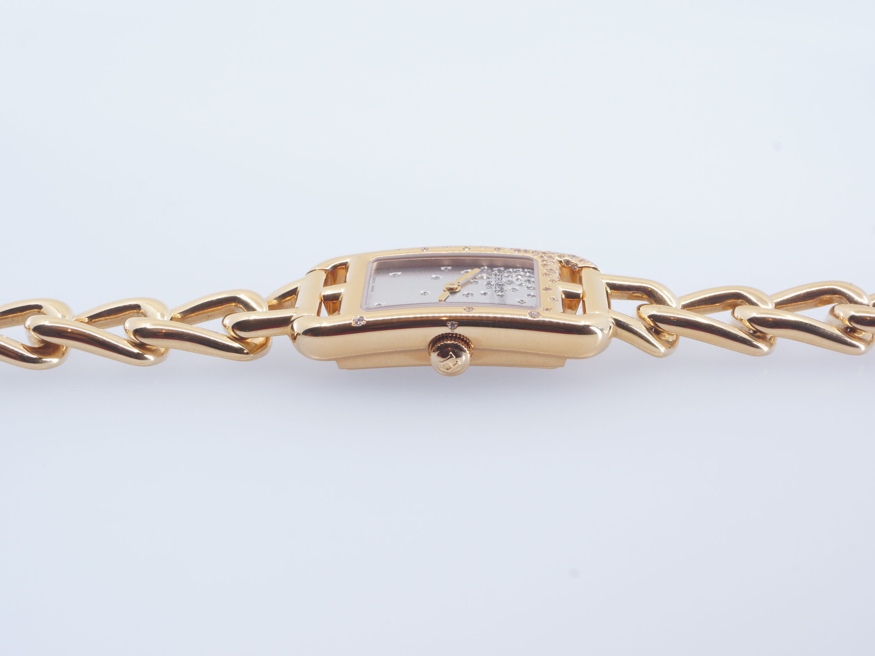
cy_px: 330
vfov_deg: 25.4
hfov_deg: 33.5
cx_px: 443
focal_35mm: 58
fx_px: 1455
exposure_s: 1/5
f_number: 16
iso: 200
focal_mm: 35
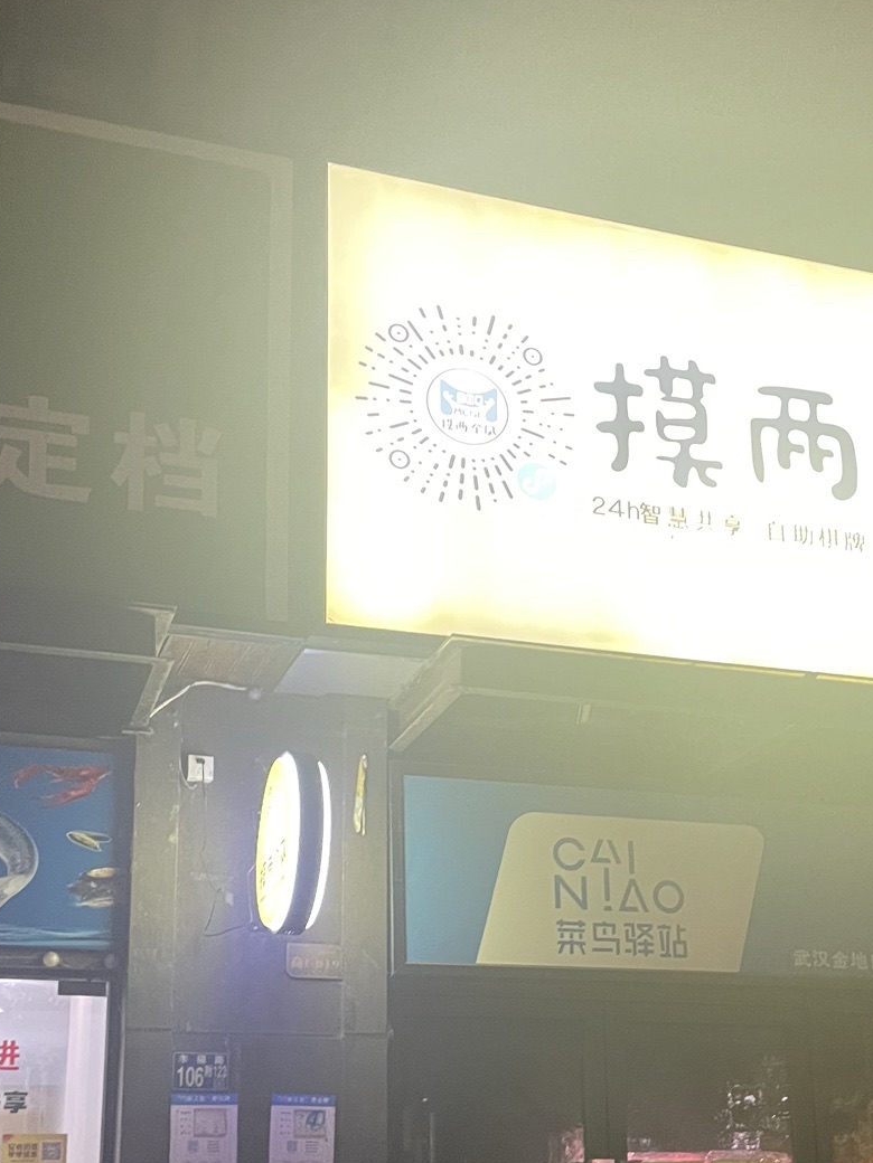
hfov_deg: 29.1
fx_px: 1681
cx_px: 500
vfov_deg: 37.4
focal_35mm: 50
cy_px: 854
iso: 800
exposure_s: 1/25
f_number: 1.6
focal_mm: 4.2
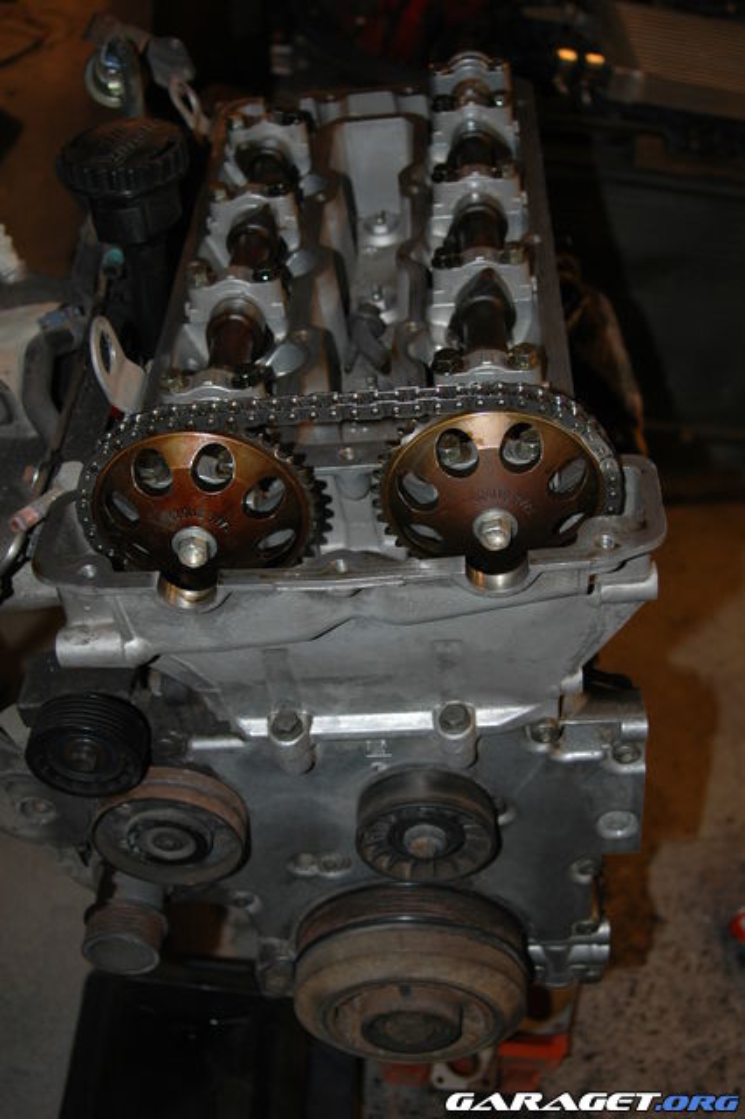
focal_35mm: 42
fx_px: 1305
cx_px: 372
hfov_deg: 31.9
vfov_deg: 46.4
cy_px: 560
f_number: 3.5
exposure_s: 1/60
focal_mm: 28
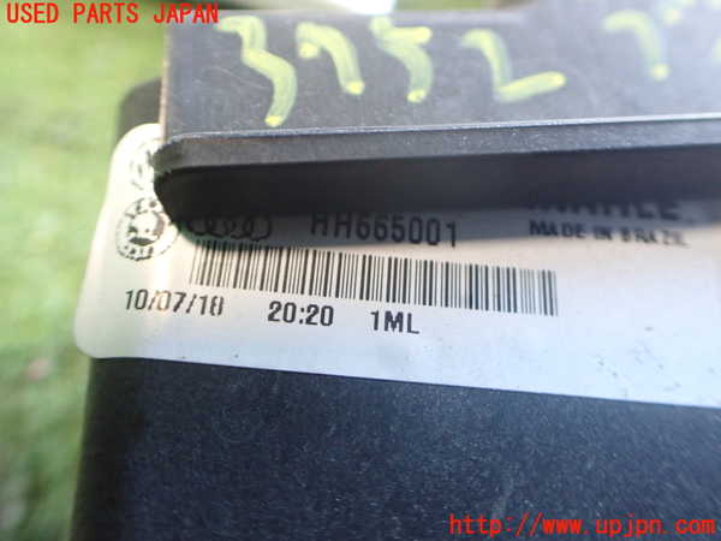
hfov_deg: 60.0
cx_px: 360
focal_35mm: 30
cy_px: 270
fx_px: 625
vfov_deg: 46.8
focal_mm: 5.4
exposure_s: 1/30
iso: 1000
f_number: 2.3
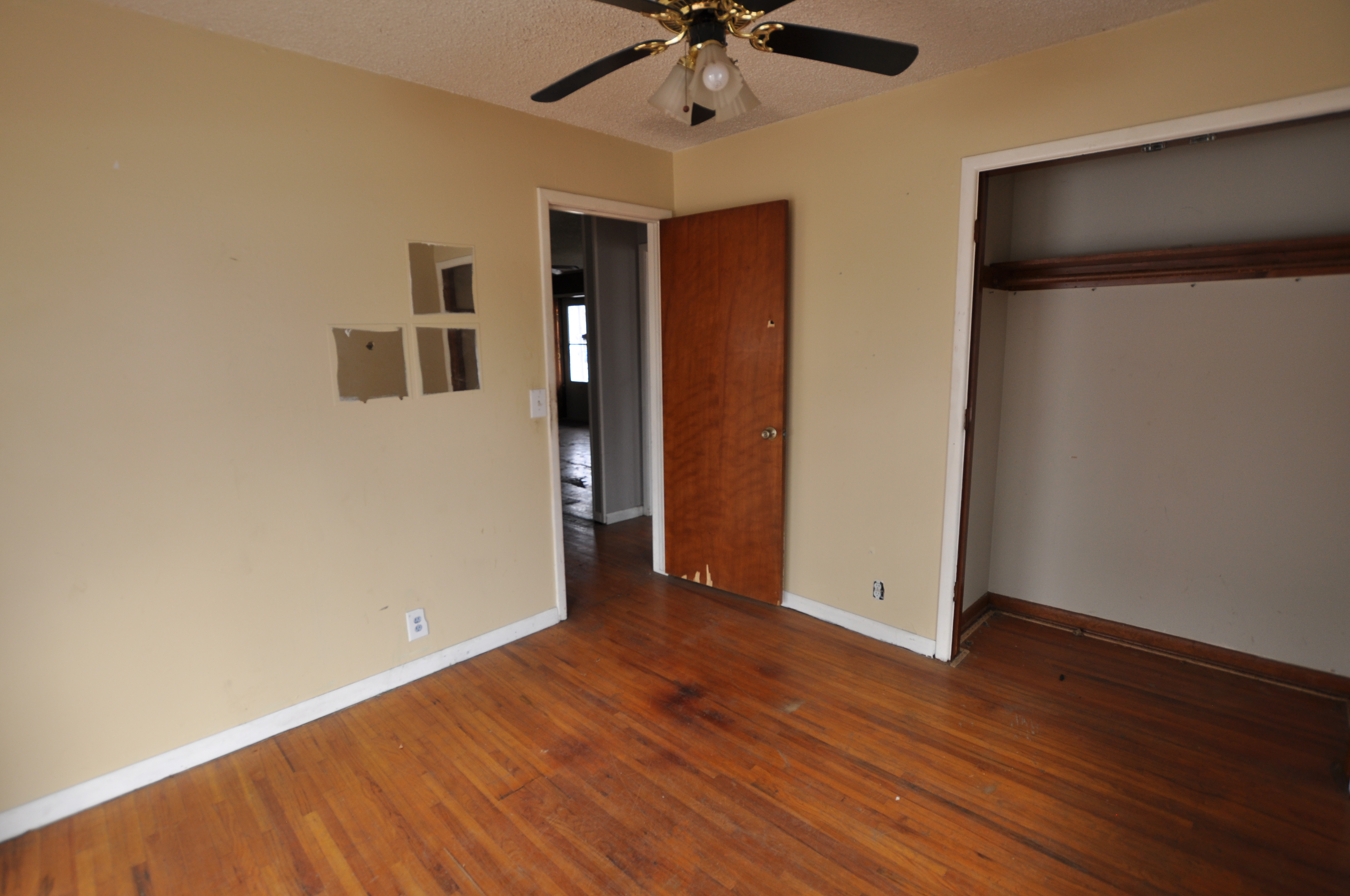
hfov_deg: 96.8
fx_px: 599
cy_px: 434
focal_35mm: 16
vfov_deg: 73.6
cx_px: 648
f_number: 4
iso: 200
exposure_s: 1/60
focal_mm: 10
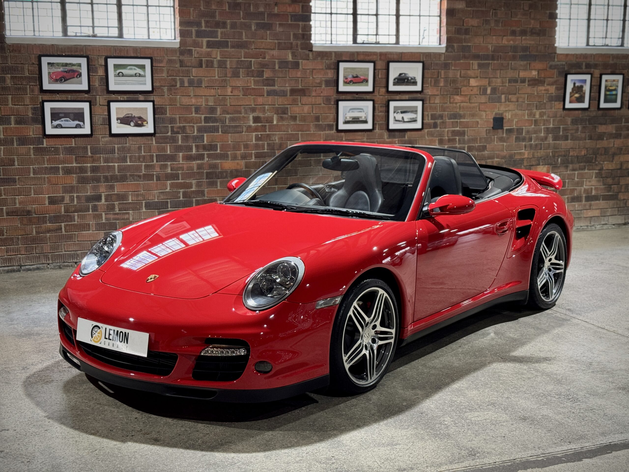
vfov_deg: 30.3
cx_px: 314
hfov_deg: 39.7
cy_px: 236
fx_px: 872
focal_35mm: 48
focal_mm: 6.76
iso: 250
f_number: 1.78
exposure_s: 1/33
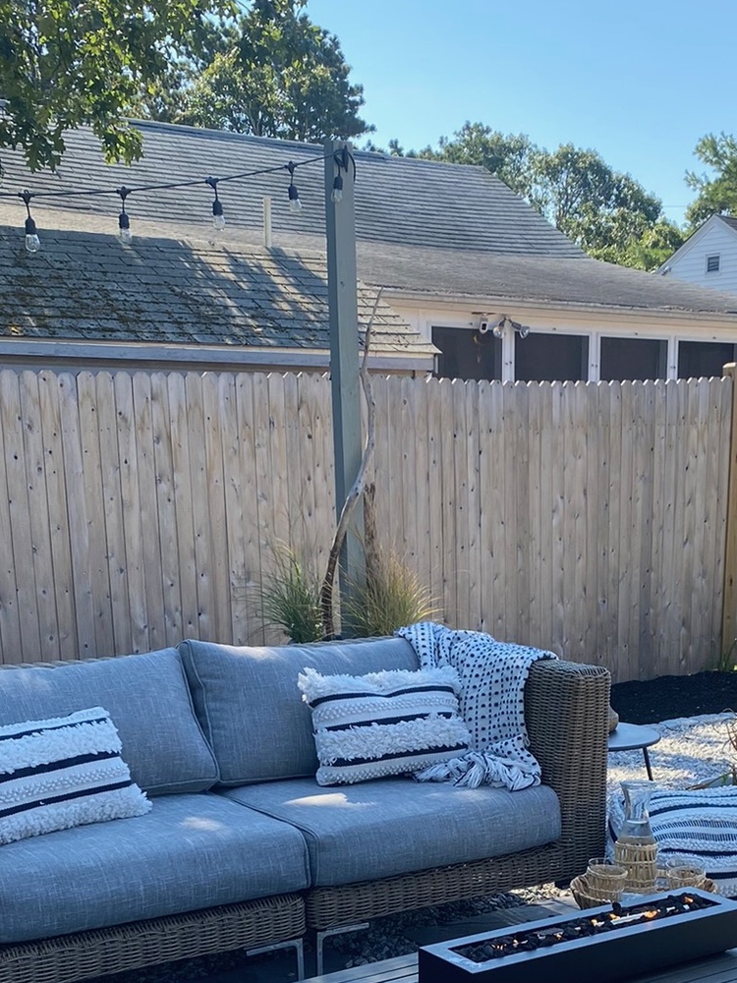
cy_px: 843
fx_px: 1476
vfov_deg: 35.1
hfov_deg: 27.8
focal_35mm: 52
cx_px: 499
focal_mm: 4.25
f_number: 1.8
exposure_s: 1/606
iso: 32
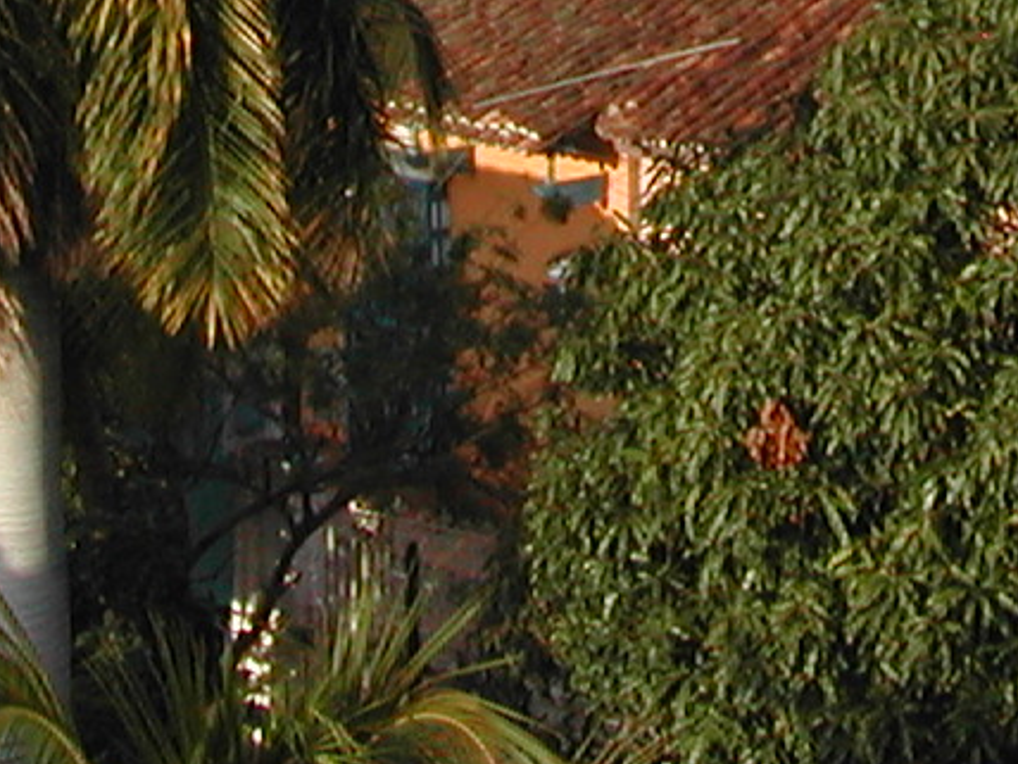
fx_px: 5352
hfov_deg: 10.8
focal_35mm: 182
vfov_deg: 7.7
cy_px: -862
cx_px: 847
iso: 100
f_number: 7.6
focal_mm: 8
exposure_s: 1/150
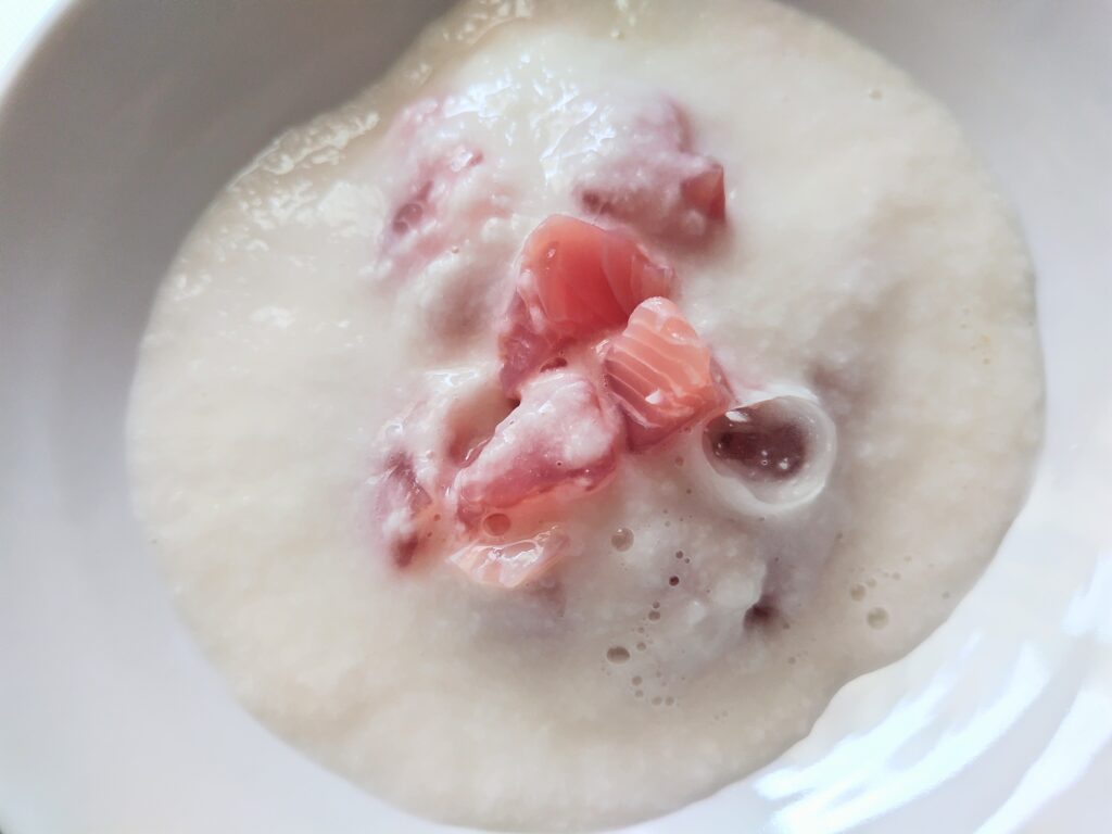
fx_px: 739
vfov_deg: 58.9
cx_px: 556
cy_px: 417
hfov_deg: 73.9
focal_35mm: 23
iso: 117
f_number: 1.9
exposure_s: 1/120
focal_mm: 5.5
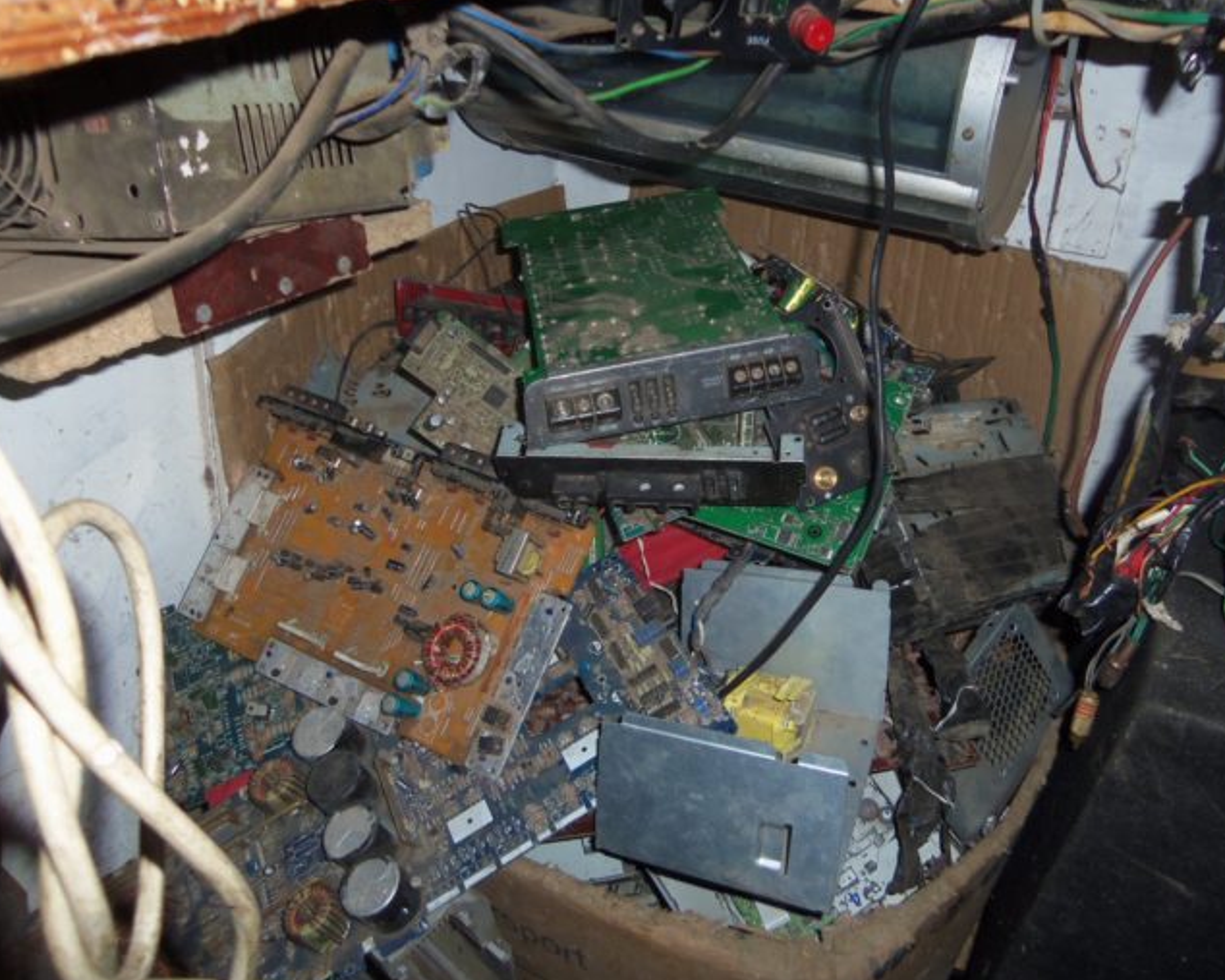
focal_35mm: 30
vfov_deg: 48.5
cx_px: 659
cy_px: 485
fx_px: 1087
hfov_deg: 58.7
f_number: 3.9
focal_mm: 5.1
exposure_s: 1/40
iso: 100
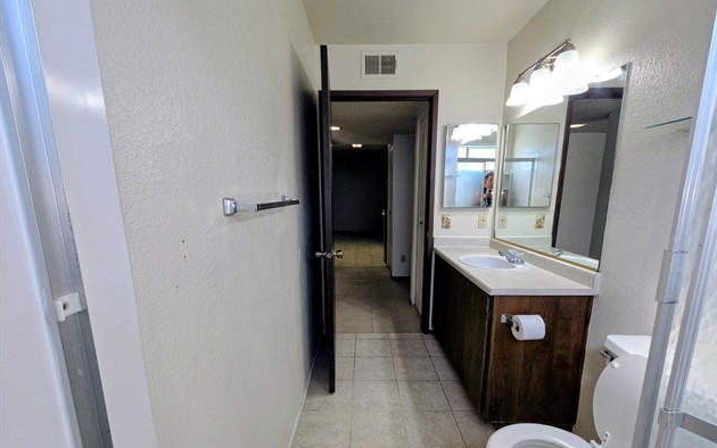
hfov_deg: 105.3
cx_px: 362
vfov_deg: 78.3
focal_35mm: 14
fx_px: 274
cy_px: 251
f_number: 2.2
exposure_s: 1/120
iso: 50
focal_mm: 2.2
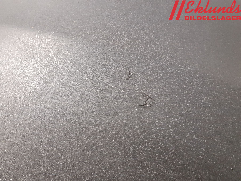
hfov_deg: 67.3
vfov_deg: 53.1
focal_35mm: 26
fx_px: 181
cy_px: 90
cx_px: 120
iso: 400
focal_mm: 3.93
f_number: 1.7
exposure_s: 1/25
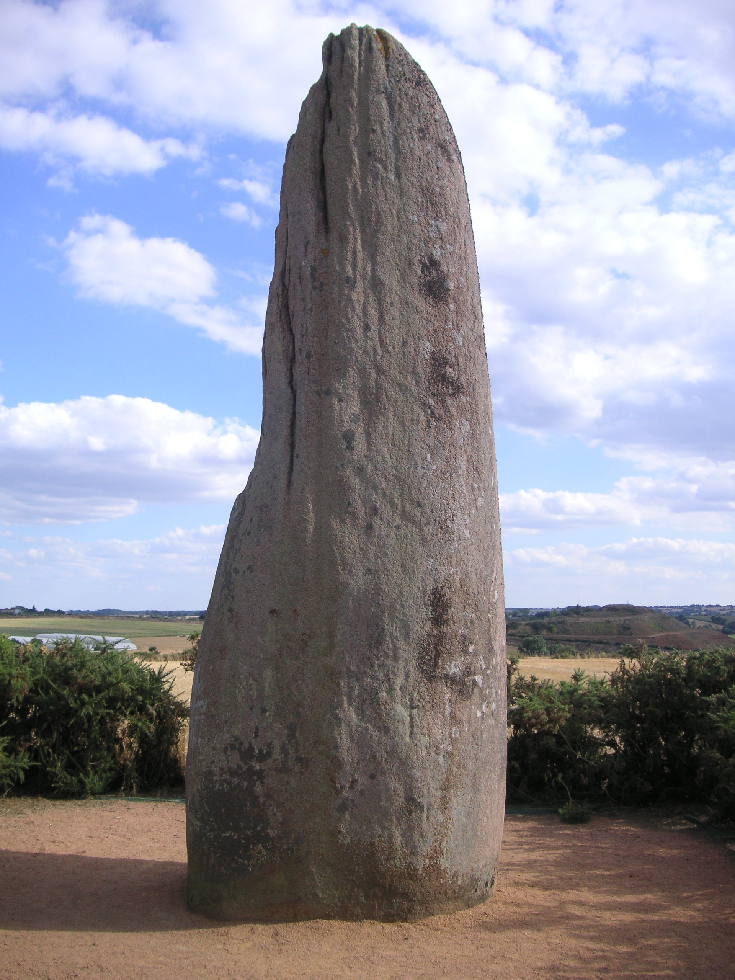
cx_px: 368
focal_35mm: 37
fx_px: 1047
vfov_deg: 50.1
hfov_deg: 38.7
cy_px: 490
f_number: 6.7
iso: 50
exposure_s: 1/180
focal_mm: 6.1
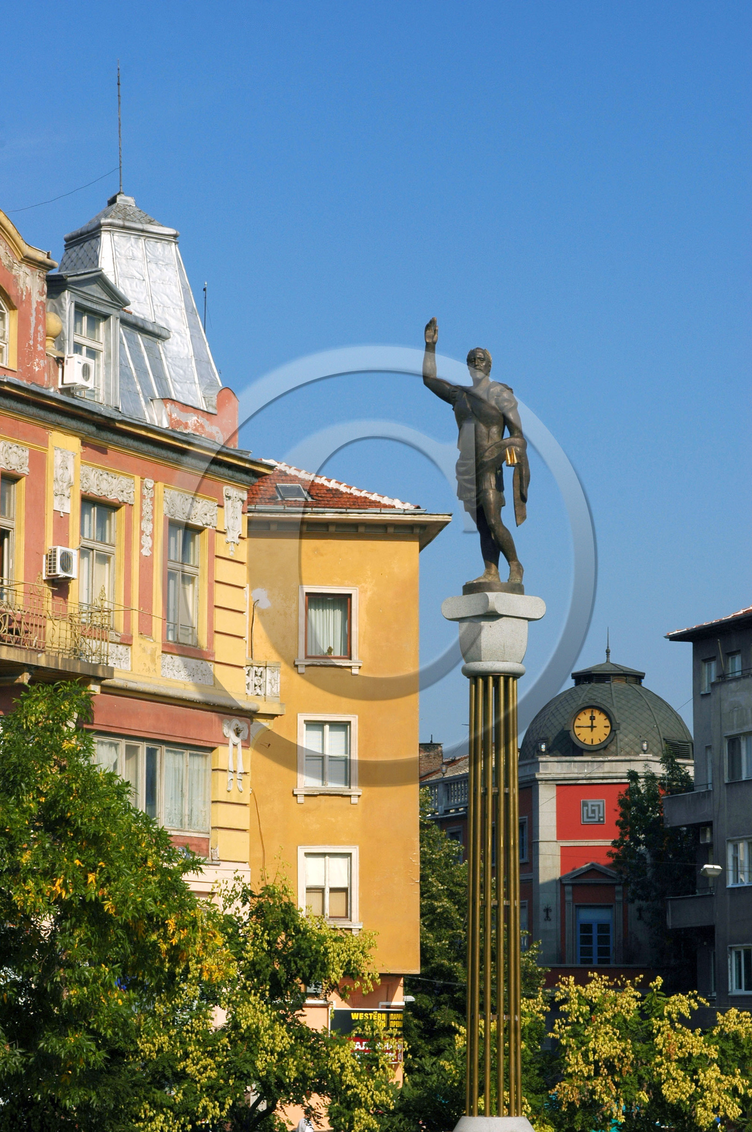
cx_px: 376
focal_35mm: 93
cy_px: 566
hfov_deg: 14.7
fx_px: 2919
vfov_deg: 21.9
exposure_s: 1/125
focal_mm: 62
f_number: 11
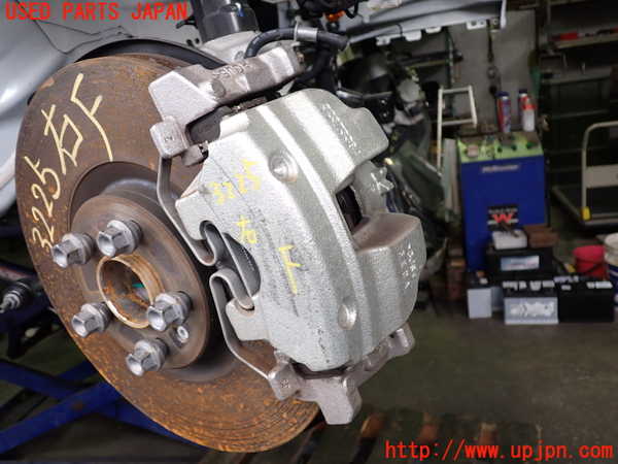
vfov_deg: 46.8
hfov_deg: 60.0
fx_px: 536
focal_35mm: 30
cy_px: 232
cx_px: 309
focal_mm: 5.4
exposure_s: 1/100
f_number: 2.3
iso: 200
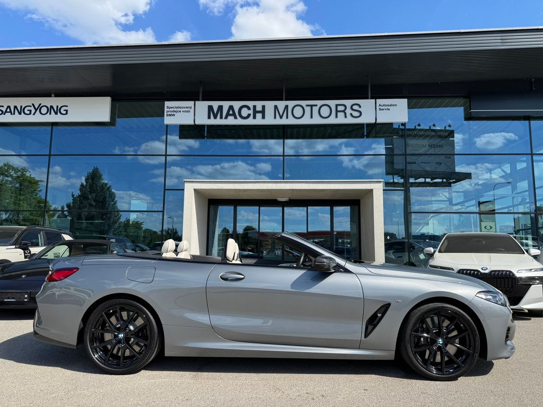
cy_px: 204
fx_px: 376
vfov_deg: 56.8
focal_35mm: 24
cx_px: 272
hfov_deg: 71.6
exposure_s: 1/4950
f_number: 1.78
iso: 80
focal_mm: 6.76
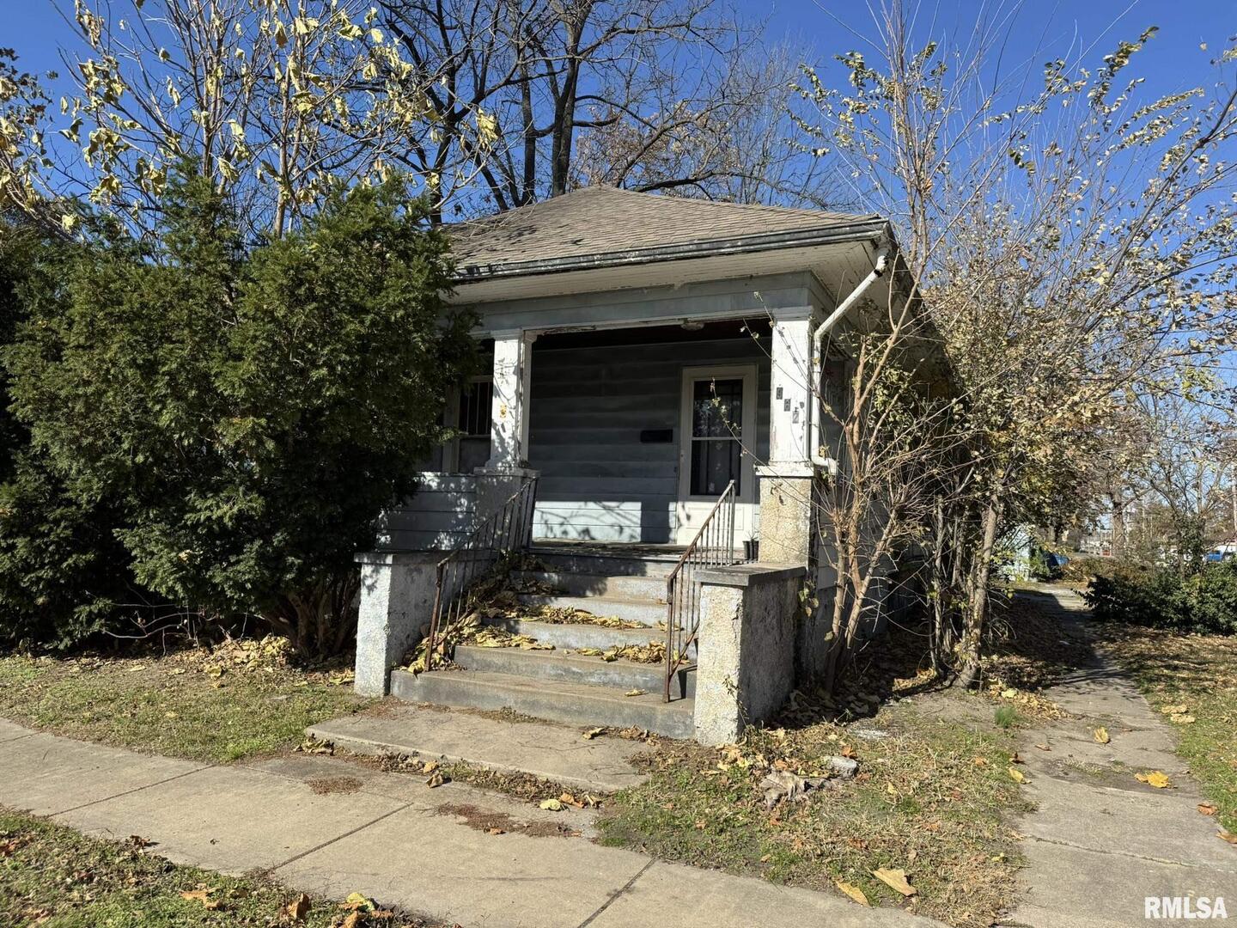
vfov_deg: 56.8
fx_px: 858
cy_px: 464
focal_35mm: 24
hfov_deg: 71.6
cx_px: 618
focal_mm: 6.76
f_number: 1.78
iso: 80
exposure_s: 1/3597
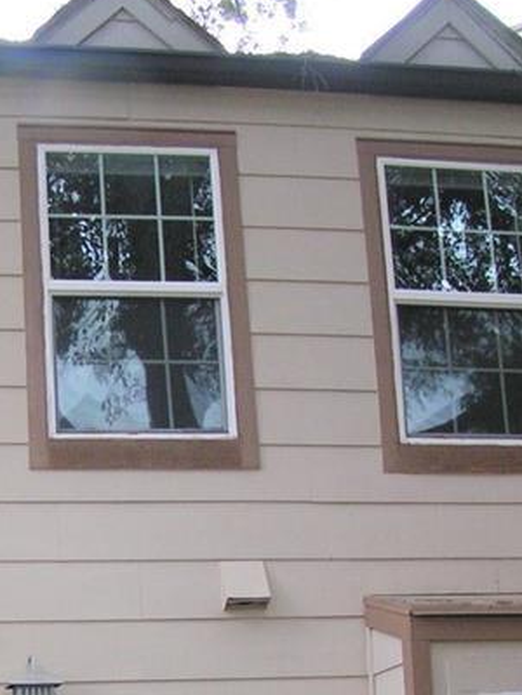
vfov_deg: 26.0
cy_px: 586
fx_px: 1468
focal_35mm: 73
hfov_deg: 20.0
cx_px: 110
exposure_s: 1/40
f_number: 2.8
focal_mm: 5.8
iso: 160
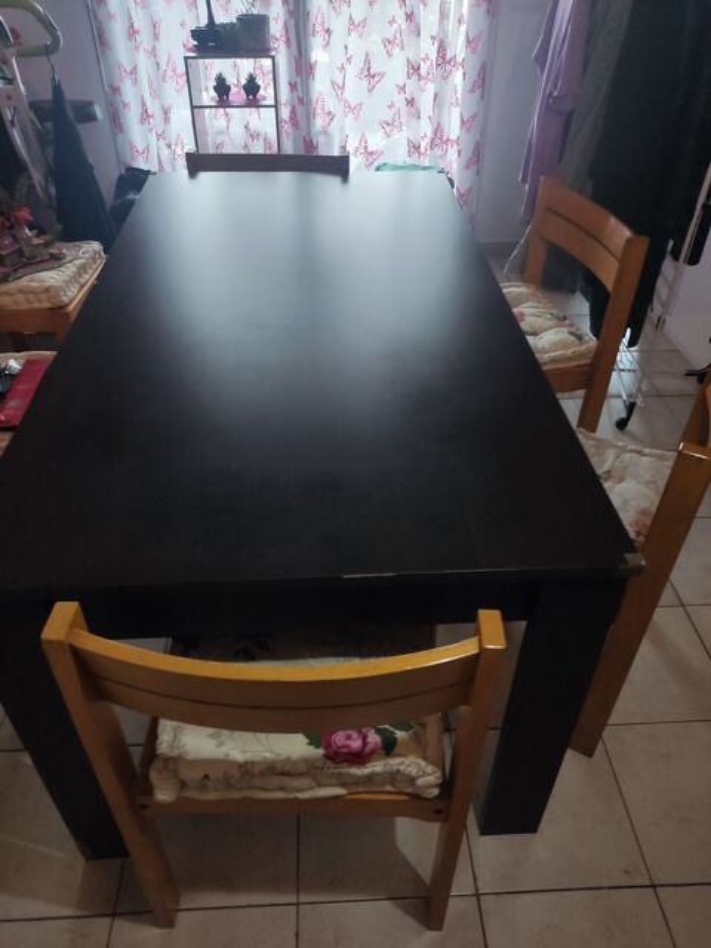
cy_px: 474
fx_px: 685
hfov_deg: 54.9
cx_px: 356
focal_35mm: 25
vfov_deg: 69.4
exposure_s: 1/33
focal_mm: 4.71
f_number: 1.79
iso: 257
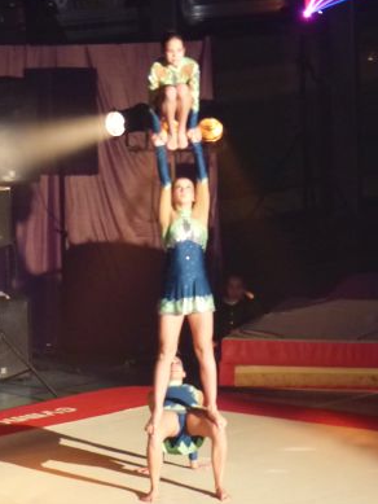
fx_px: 4584
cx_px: 155
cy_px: 232
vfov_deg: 6.3
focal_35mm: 315
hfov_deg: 4.7
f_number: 2.8
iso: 800
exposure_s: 1/15
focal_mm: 44
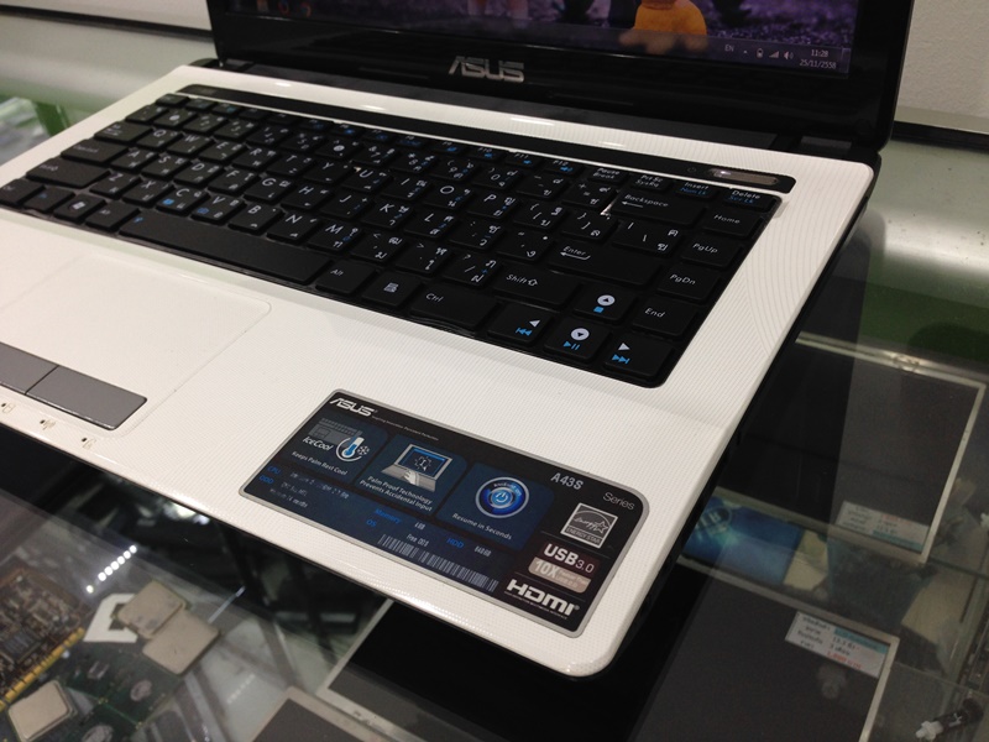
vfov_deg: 42.9
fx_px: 943
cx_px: 494
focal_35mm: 33
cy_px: 371
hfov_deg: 55.4
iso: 50
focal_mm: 4.12
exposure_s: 1/40
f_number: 2.4
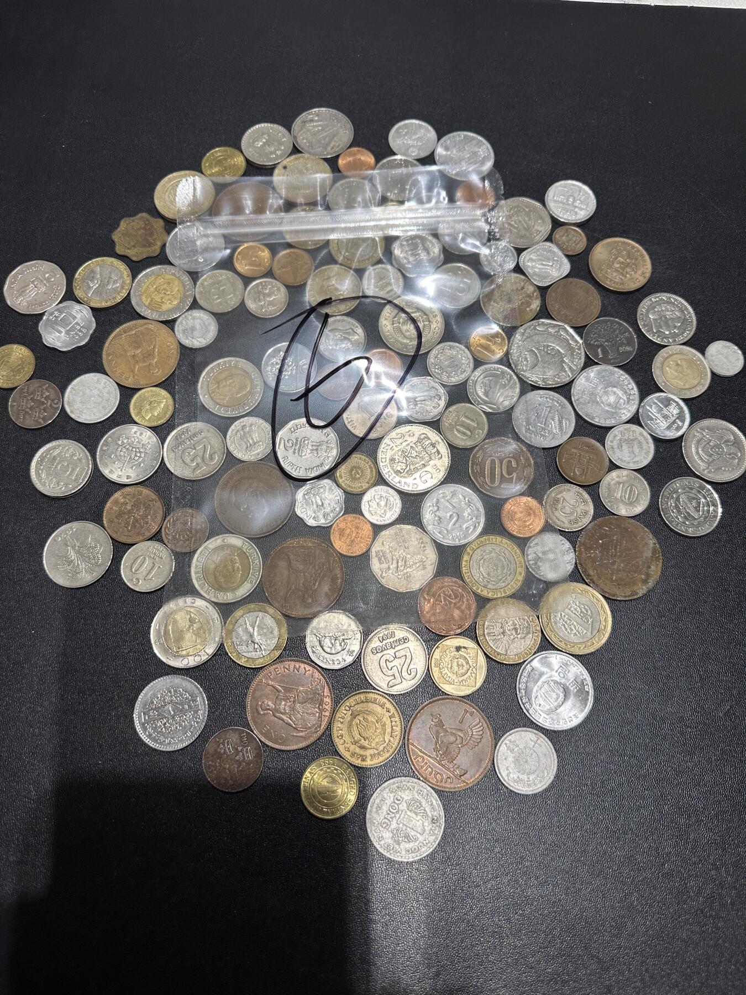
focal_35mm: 24
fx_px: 690
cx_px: 373
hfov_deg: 56.8
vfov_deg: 71.6
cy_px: 498
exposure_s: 1/50
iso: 125
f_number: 1.78
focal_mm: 6.86
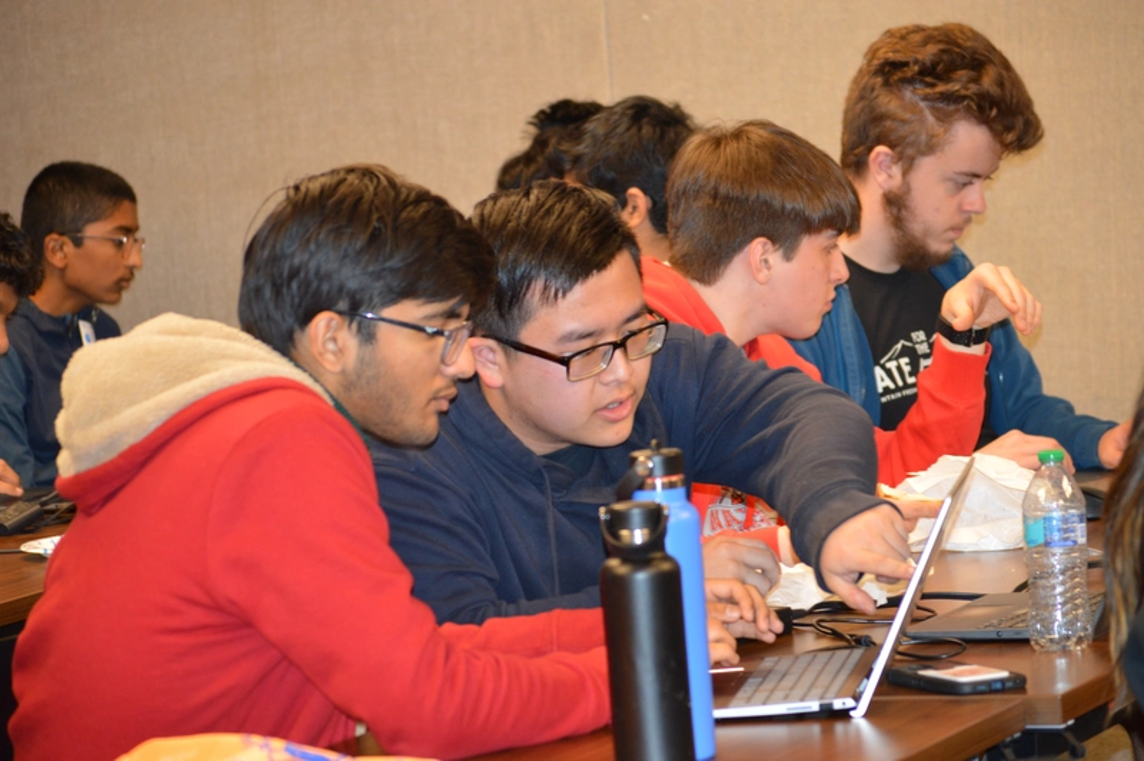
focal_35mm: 150
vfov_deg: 9.1
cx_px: 572
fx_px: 4763
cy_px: 380
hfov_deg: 13.7
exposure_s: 1/60
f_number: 4.5
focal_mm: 100
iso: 720
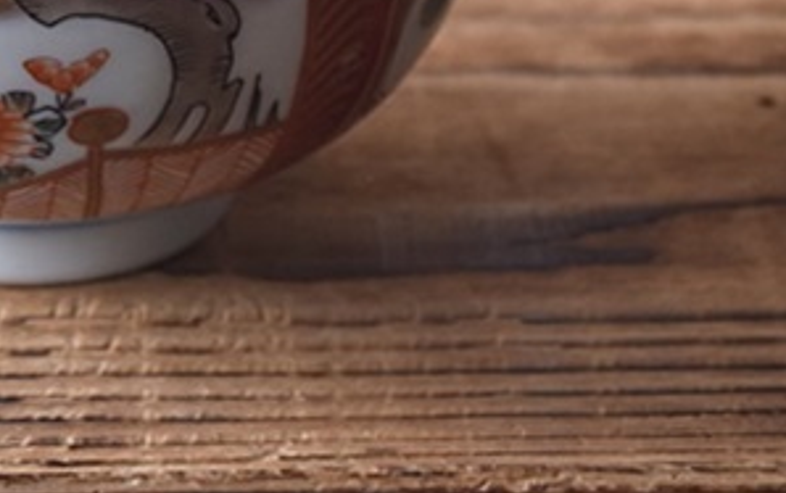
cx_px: -253
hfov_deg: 8.2
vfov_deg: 5.1
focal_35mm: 254
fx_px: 5437
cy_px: -261
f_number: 5.6
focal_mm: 55
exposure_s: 1/10
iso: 400
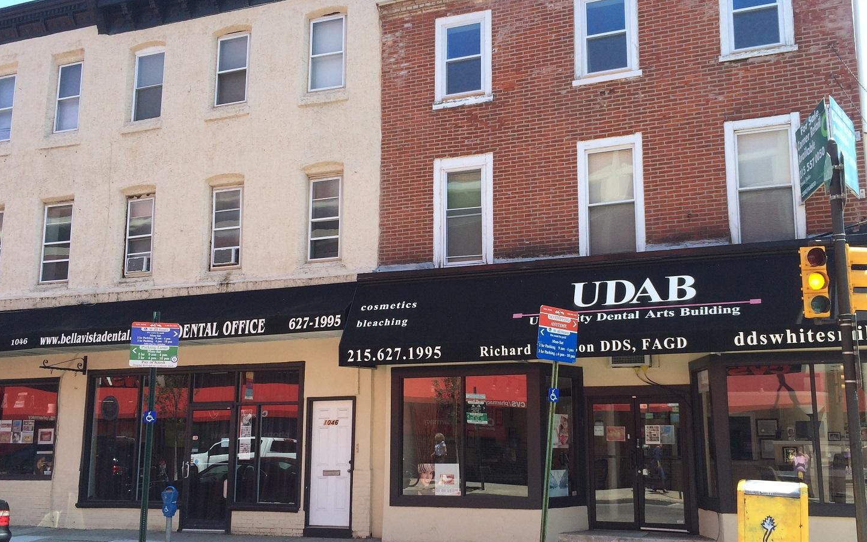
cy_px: 306
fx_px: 851
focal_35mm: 36
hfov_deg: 53.9
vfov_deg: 35.3
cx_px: 476
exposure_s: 1/707
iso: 32
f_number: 2.2
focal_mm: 4.12
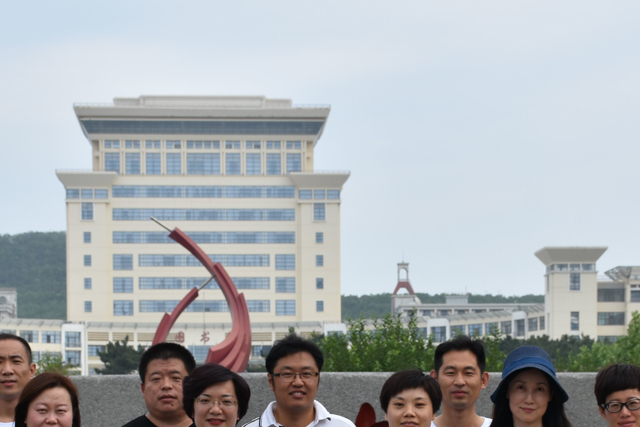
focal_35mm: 114
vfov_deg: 11.8
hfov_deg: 17.9
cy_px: 463
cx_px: 320
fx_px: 2026
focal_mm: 34
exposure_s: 1/500
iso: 180
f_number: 8
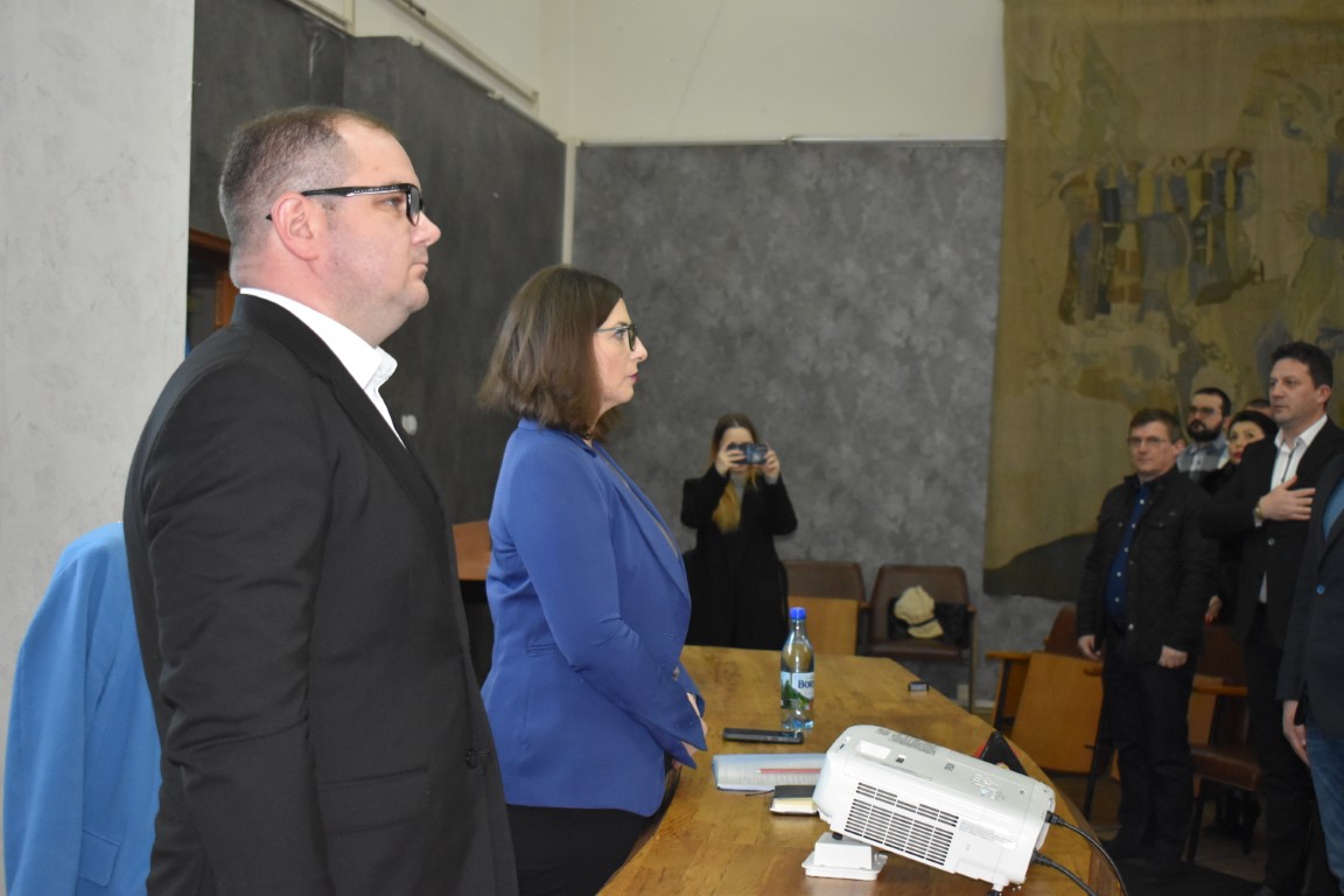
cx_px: 672
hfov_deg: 38.9
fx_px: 1904
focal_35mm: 51
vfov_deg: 26.5
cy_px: 448
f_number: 4.5
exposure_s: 1/60
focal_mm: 34
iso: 2500
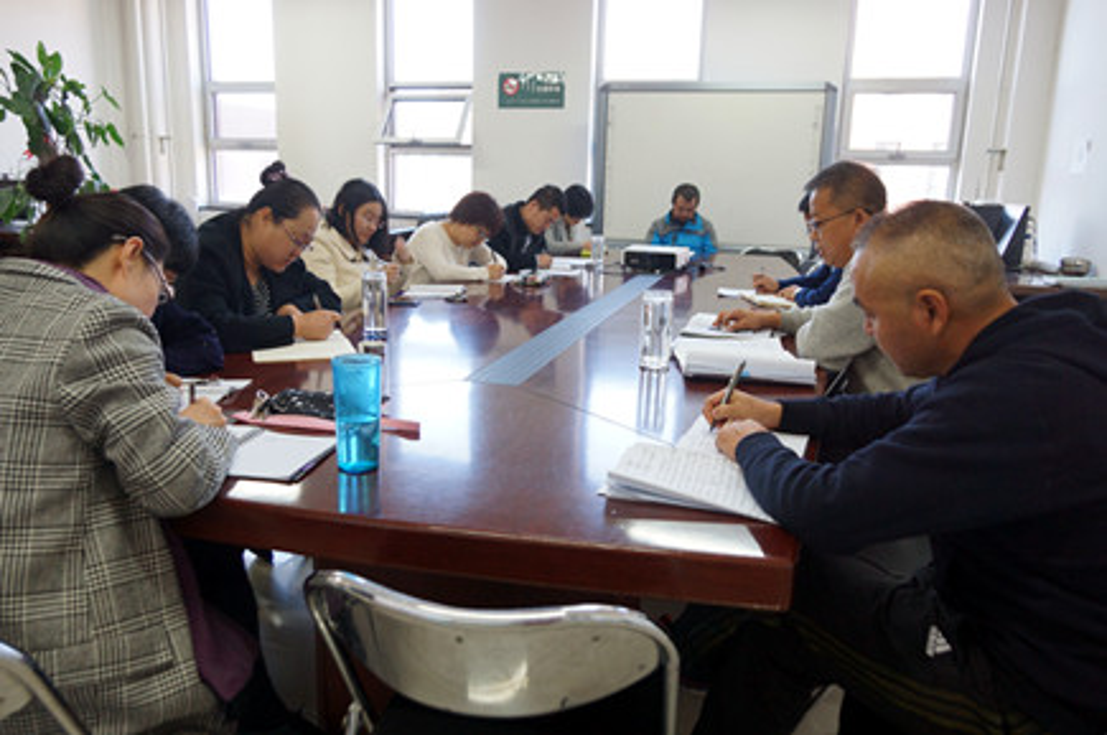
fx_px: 829
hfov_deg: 67.4
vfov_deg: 47.8
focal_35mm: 27
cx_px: 554
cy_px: 368
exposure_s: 1/40
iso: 400
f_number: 4
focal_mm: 18
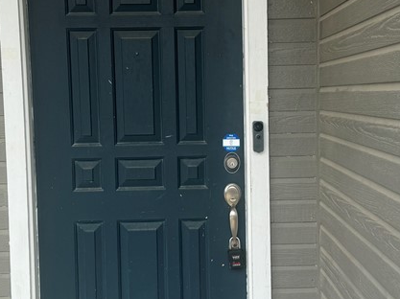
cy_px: 144
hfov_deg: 32.7
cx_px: 209
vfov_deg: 24.8
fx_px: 681
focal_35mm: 59
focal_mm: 6.76
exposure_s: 1/1597
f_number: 1.78
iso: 80
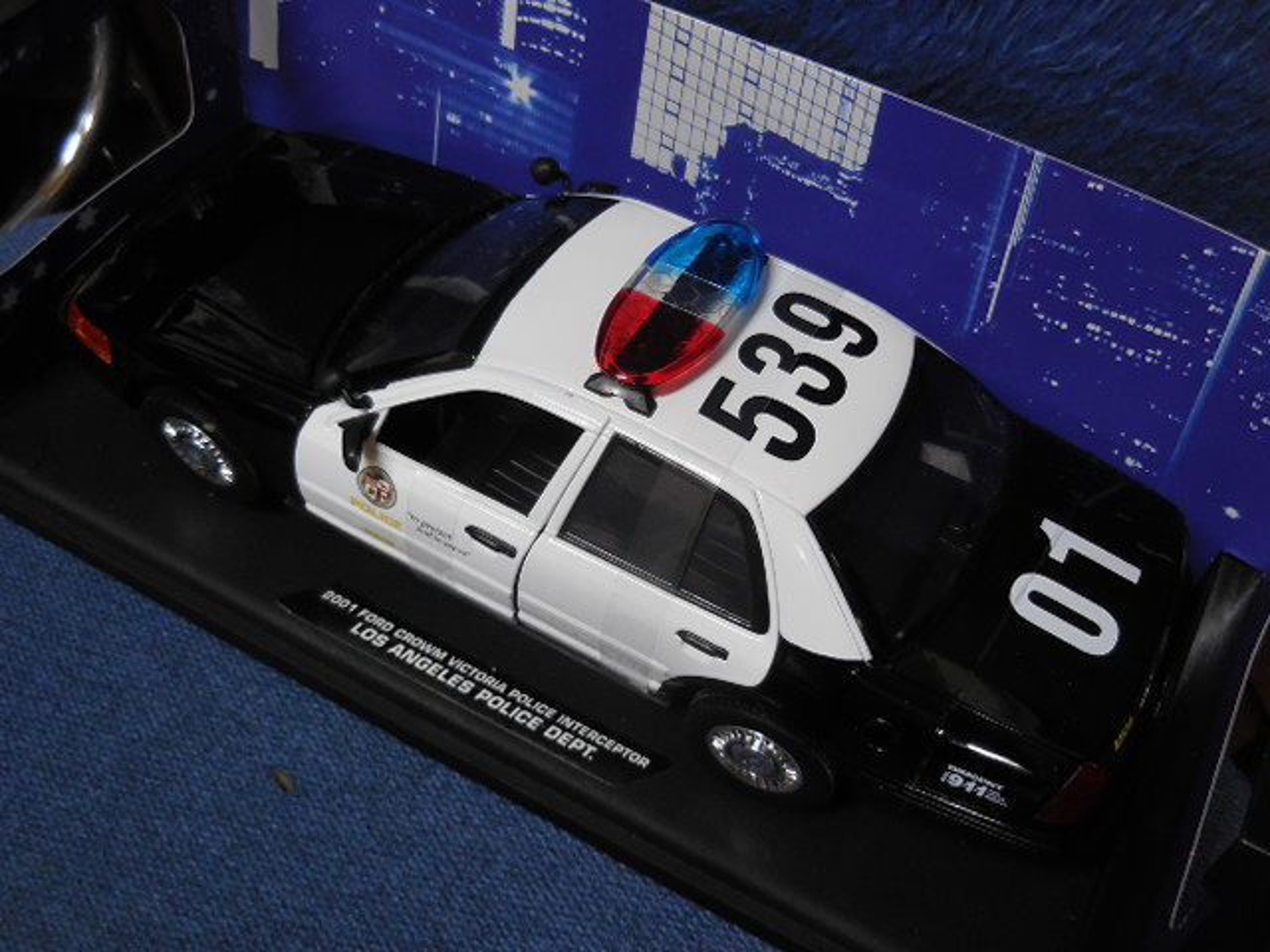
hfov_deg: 47.9
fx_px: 1431
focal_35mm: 39
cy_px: 476
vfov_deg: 36.8
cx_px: 635
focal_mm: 7
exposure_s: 1/20
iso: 400
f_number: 3.9
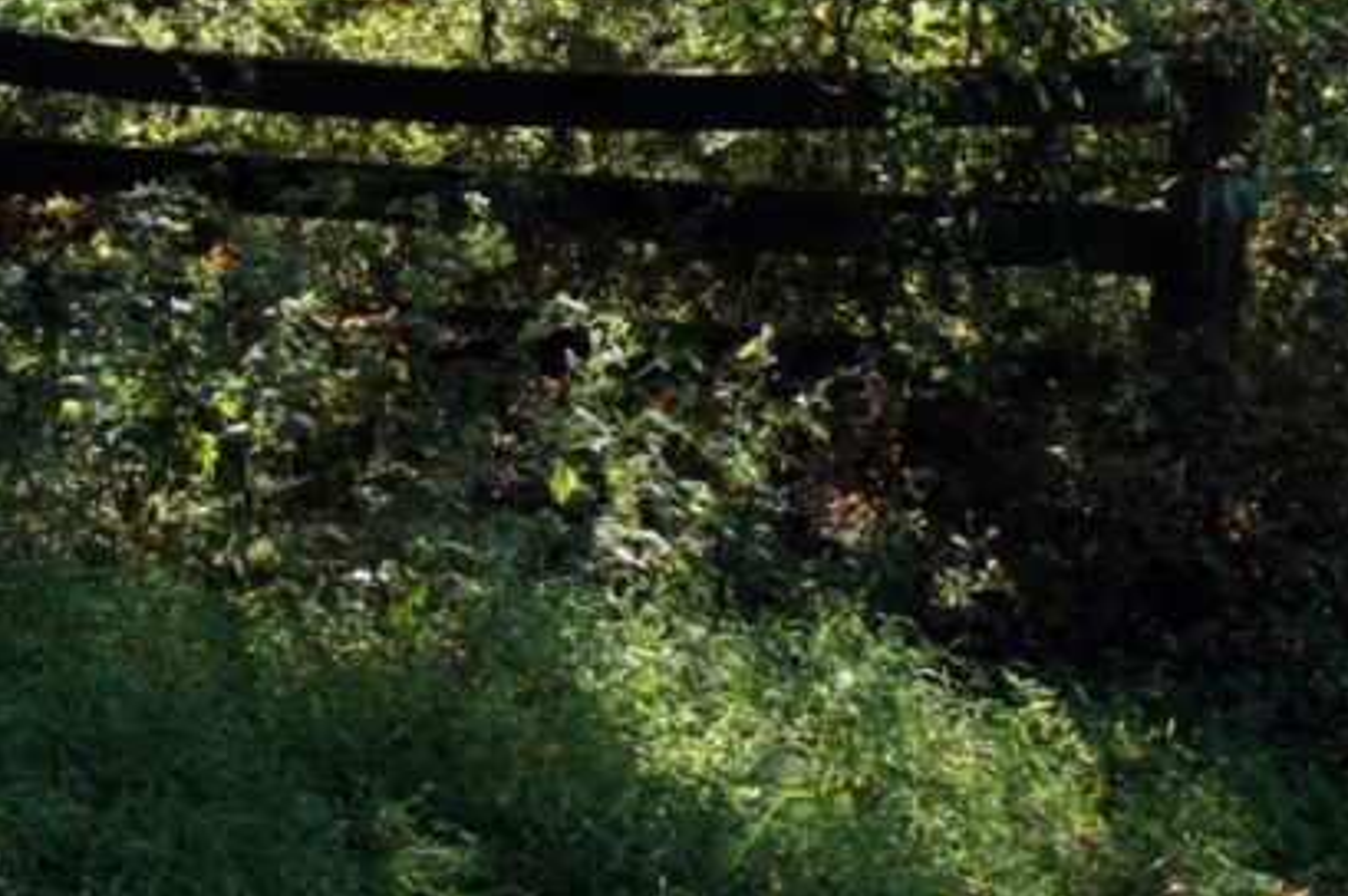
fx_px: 4901
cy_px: 46
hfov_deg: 15.7
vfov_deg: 10.4
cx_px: 768
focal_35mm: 131
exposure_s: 1/100
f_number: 6.3
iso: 200
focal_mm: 22
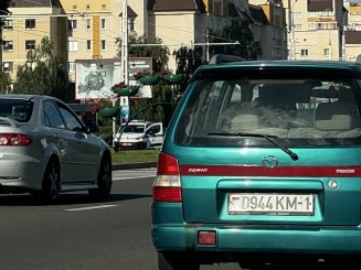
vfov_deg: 6.1
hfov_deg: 8.2
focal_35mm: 241
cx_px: 68
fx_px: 2512
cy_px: -94
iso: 25
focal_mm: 9
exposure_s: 1/889
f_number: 2.8
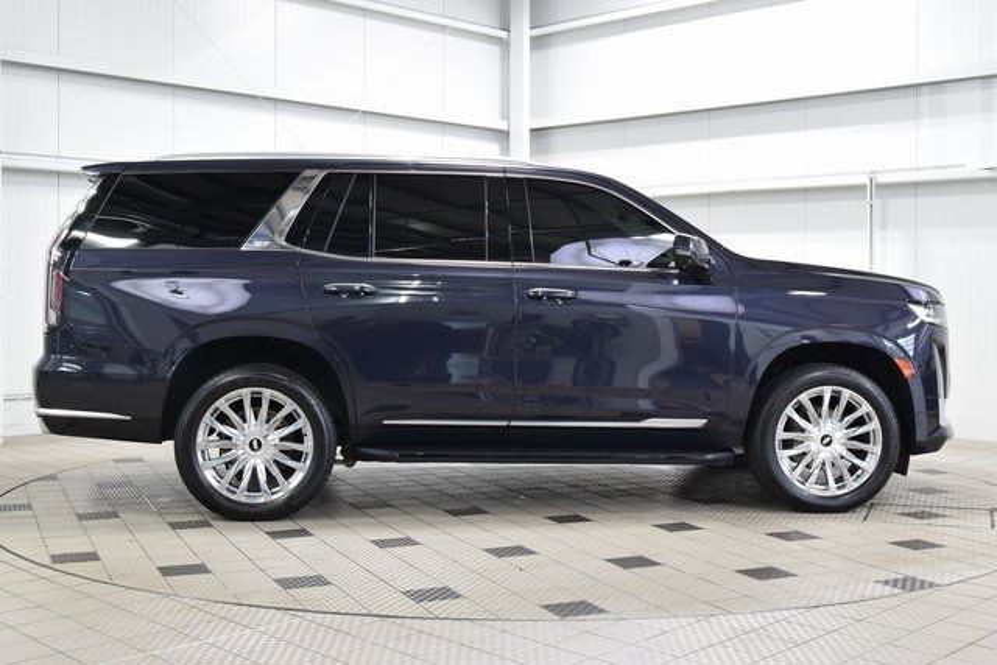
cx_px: 498
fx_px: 1246
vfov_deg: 29.9
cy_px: 332
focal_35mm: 45
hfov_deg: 43.6
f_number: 6.3
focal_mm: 30
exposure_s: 1/15
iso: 800
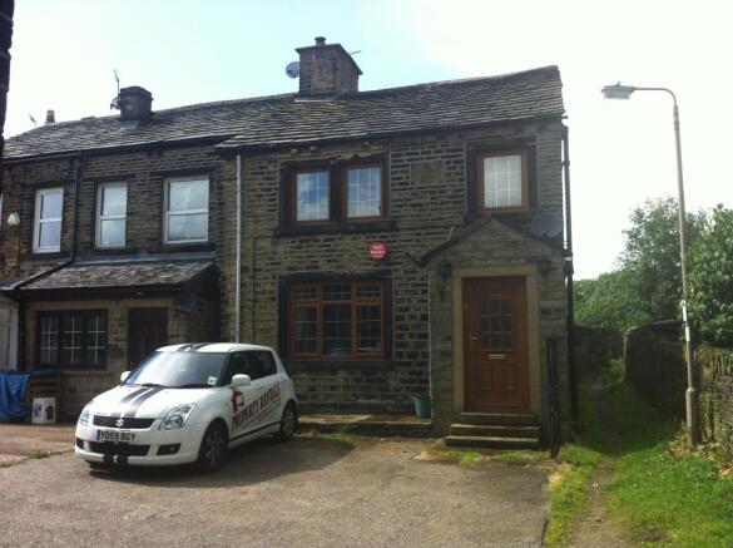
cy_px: 274
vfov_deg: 40.6
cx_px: 366
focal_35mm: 35
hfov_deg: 52.7
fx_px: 740
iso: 80
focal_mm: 3.85
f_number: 2.8
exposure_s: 1/564
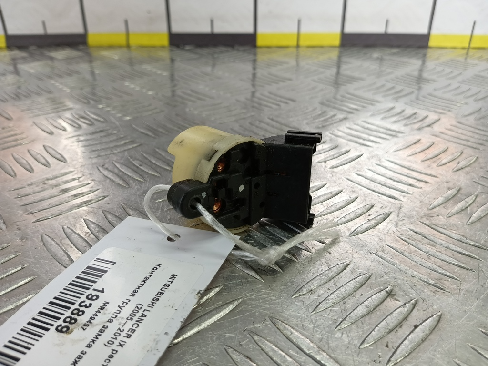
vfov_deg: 58.9
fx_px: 324
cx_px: 244
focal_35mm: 23
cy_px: 183
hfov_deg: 73.9
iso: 128
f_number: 1.6
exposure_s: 1/100
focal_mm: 4.11
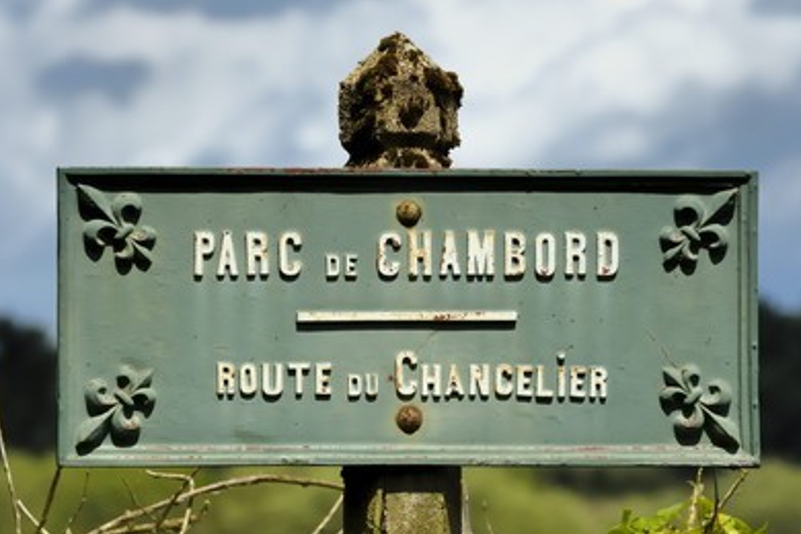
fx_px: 7186
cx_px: 415
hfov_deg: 6.4
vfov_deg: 4.3
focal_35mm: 323
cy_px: 251
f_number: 7.6
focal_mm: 200
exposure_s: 1/400
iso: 100
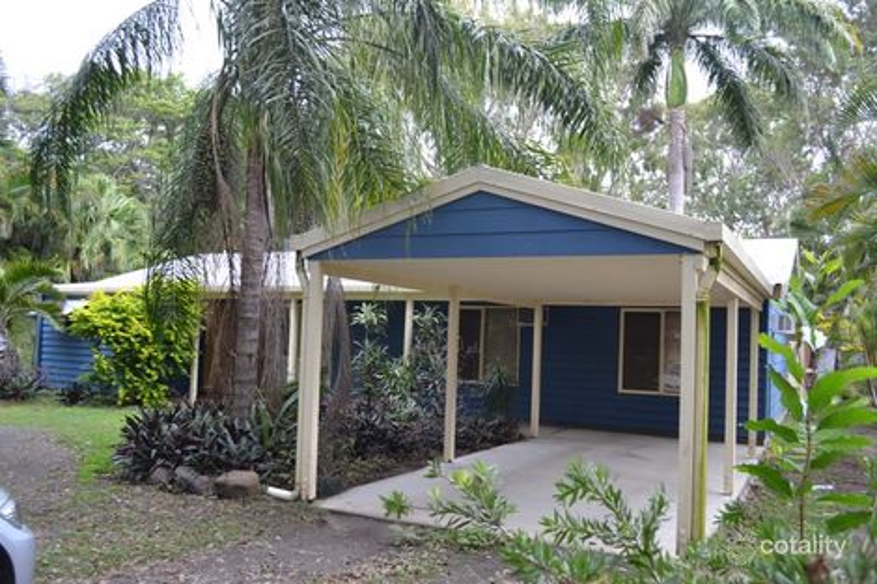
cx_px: 438
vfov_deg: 43.6
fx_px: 731
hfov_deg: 61.9
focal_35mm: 30
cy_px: 292
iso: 250
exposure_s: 1/125
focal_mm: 20
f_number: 5.6
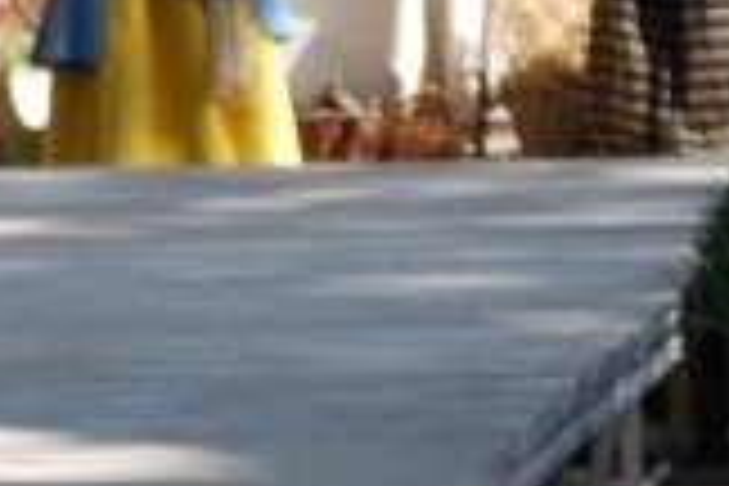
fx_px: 8271
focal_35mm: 408
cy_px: 326
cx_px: -1022
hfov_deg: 4.9
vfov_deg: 3.4
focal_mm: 55
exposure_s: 1/160
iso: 100
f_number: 6.3
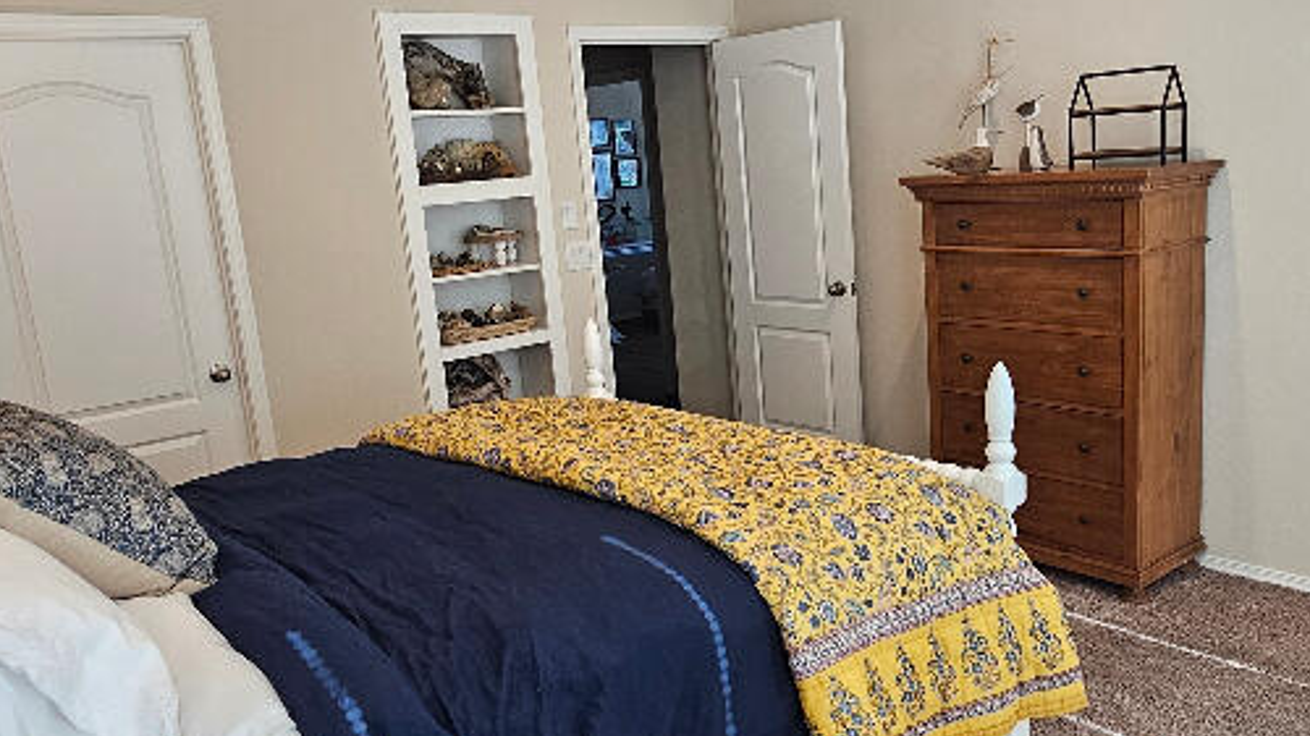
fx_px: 1007
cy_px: 377
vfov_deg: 40.2
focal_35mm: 29
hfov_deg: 65.8
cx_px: 747
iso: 80
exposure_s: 1/60
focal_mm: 2.2
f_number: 2.2
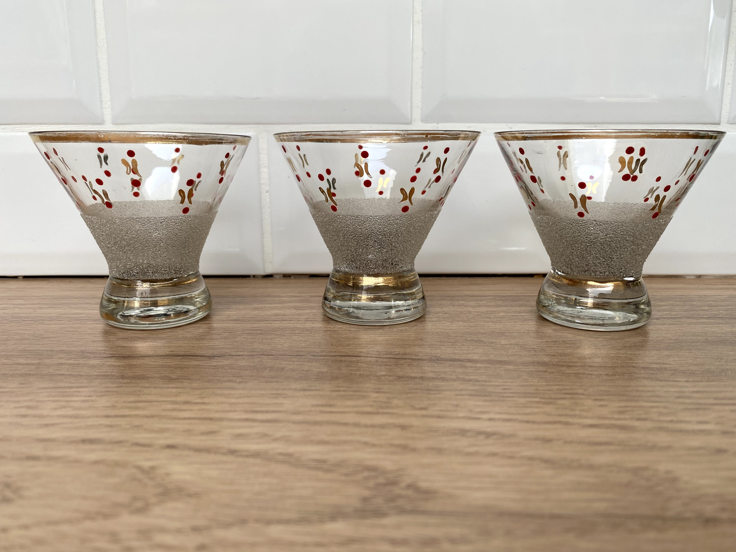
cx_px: 368
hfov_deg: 67.3
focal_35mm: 26
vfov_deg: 53.1
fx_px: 553
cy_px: 276
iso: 32
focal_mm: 4.25
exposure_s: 1/154
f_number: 1.8
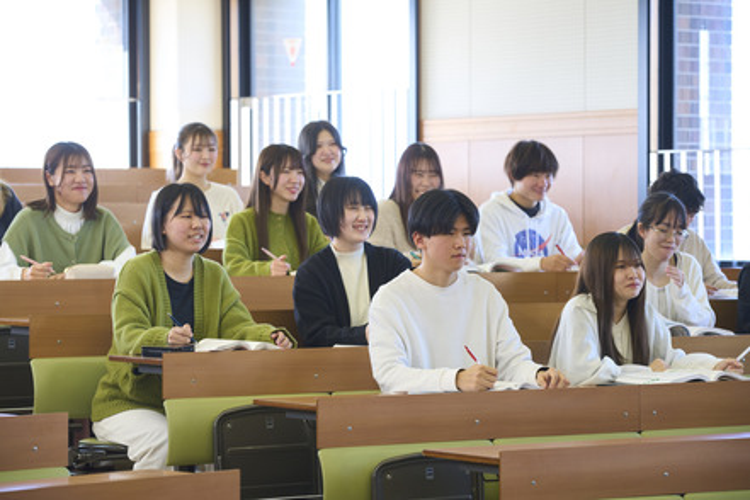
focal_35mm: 125
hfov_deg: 16.4
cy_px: 250
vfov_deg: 11.0
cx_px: 375
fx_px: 2604
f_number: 5.6
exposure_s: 1/80
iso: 800
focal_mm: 125
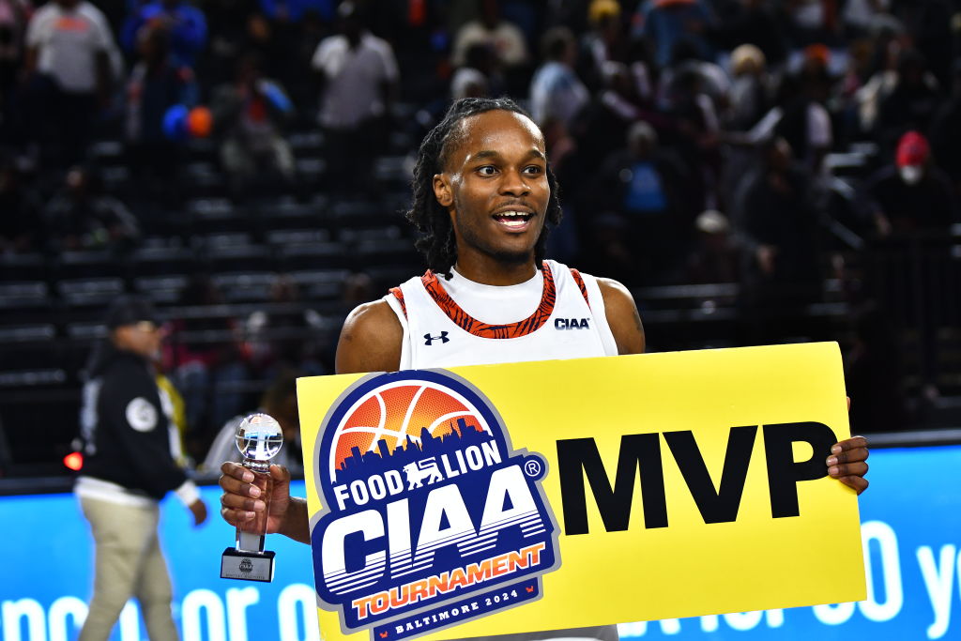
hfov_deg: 9.8
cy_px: 320
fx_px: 5606
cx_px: 480
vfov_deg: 6.5
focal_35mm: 210
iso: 1250
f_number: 2.8
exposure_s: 1/500
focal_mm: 140
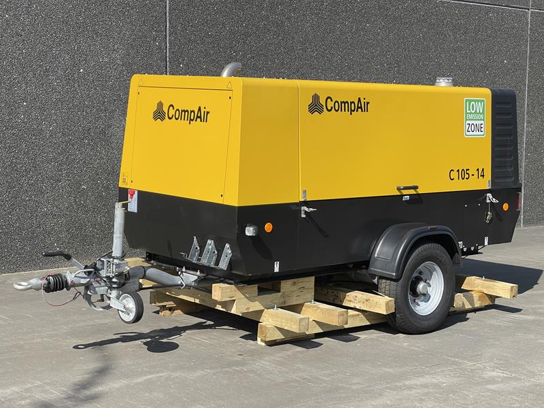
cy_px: 204
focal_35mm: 64
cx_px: 272
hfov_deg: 30.3
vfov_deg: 22.9
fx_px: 1006
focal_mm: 7.5
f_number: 2.2
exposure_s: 1/903
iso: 20
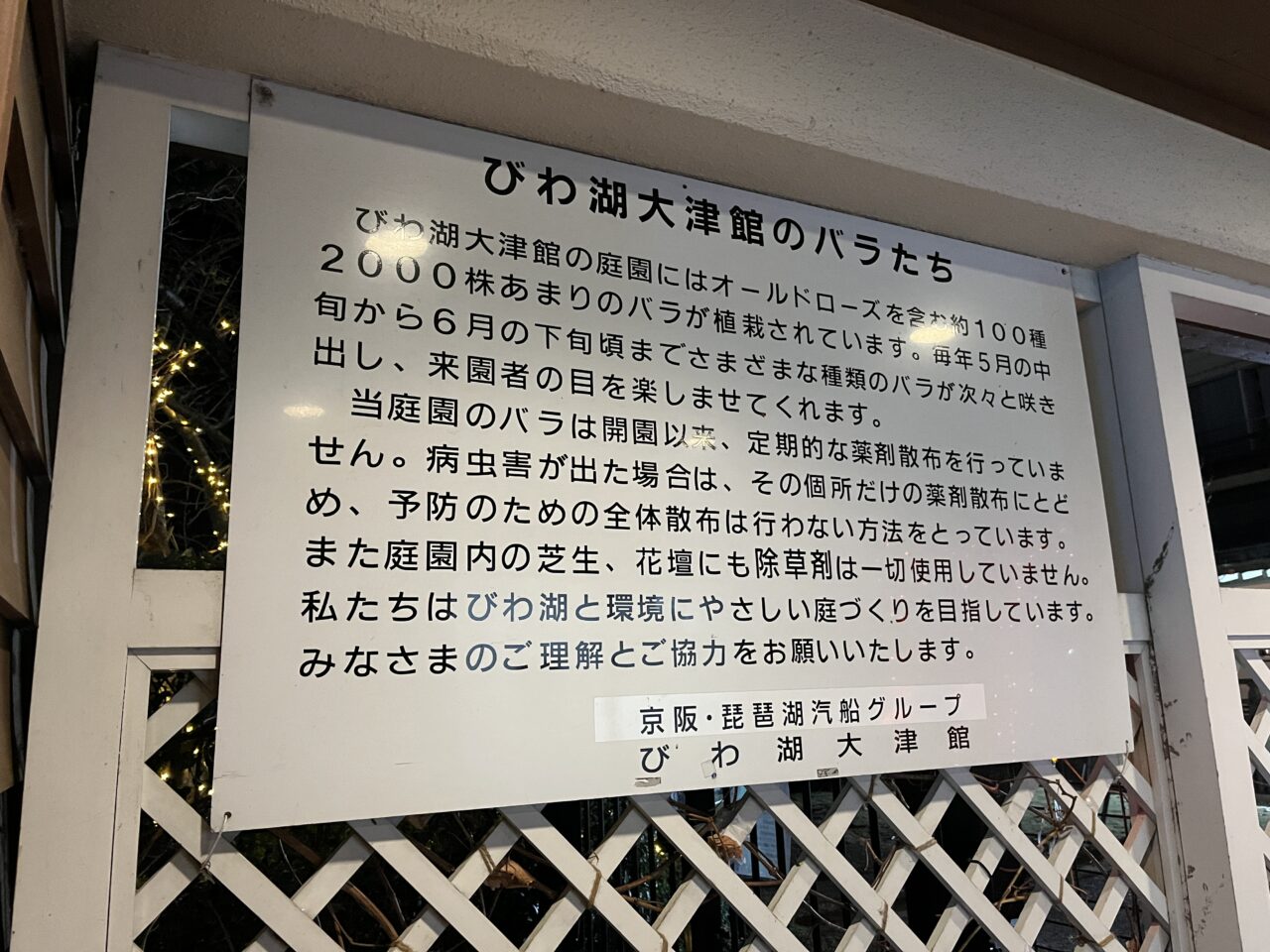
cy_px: 476
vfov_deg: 53.1
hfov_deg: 67.3
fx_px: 954
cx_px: 635
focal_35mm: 26
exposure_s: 1/60
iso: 500
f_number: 1.6
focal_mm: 5.1
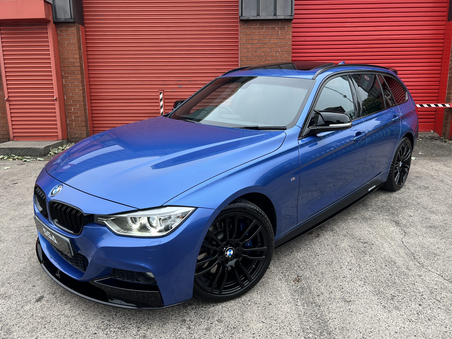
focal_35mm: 27
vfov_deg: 51.4
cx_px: 224
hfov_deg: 65.3
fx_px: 353
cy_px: 171
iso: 50
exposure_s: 1/308
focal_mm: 5.7
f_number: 1.5
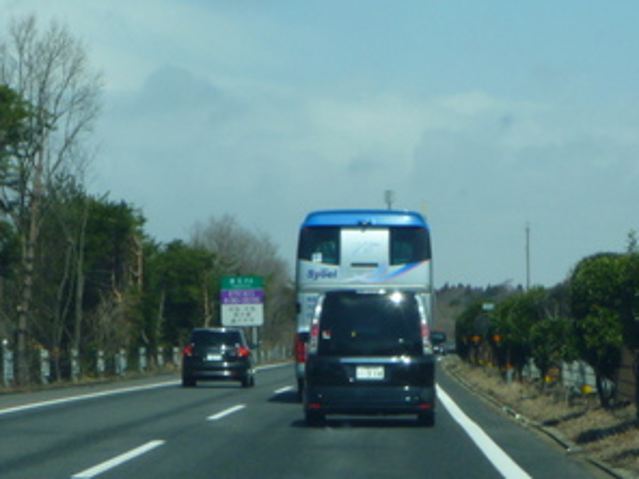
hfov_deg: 12.8
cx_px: 369
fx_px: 2843
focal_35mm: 154
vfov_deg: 9.6
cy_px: 302
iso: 80
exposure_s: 1/500
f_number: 5
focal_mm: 10.4
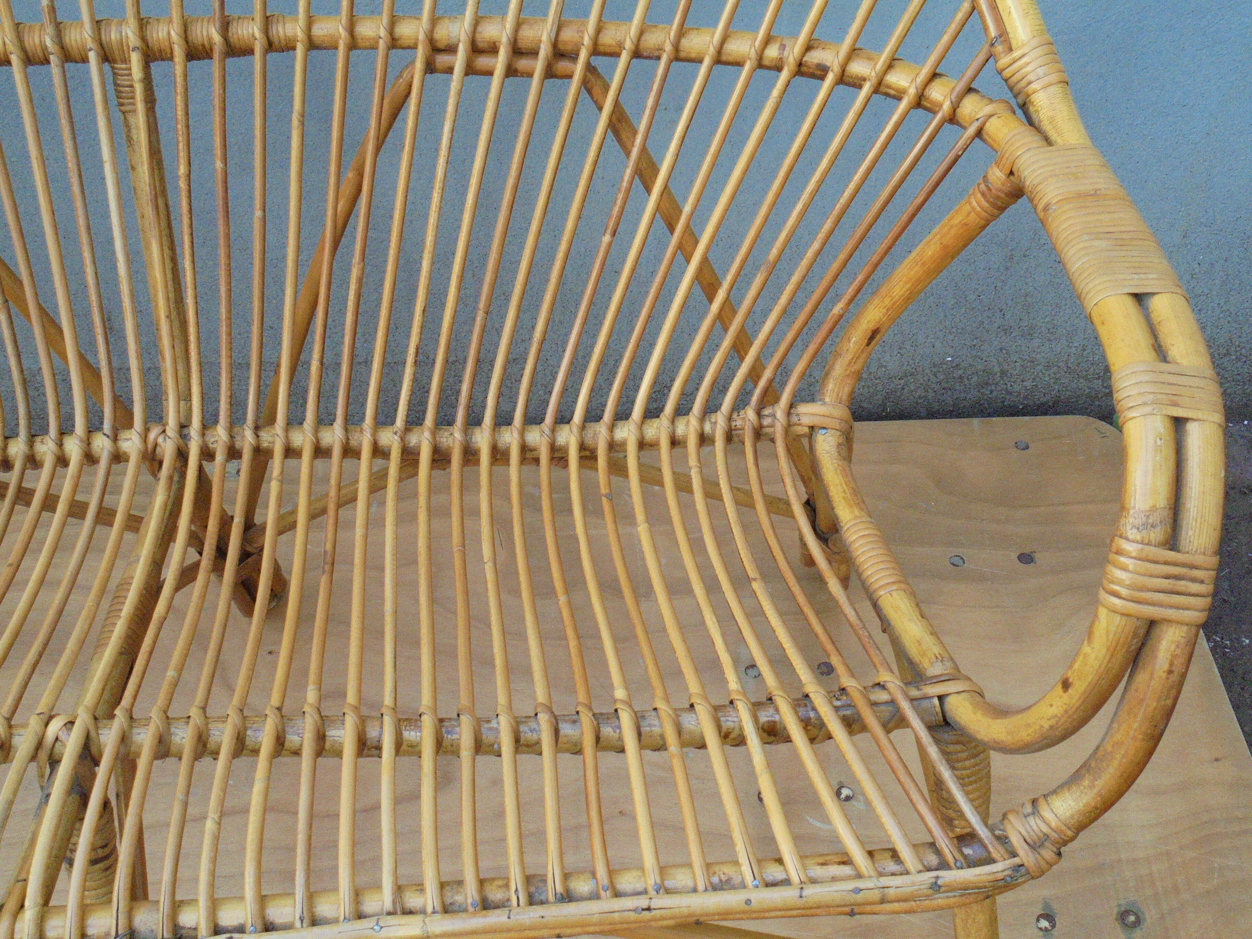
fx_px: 1374
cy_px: 470
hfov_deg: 49.0
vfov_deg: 37.7
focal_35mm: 38
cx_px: 626
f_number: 4.2
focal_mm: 6.9
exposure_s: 1/250
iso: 500
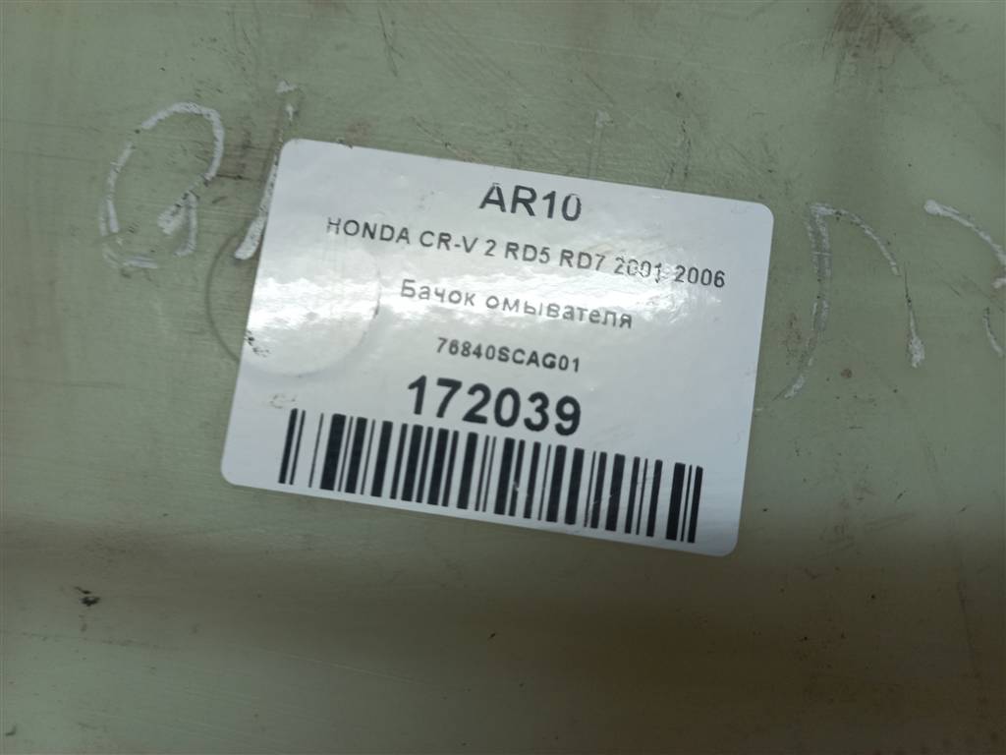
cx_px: 503
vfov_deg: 54.9
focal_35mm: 25
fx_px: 727
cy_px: 378
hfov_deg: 69.4
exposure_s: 1/50
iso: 64
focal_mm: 4.6
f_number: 1.8
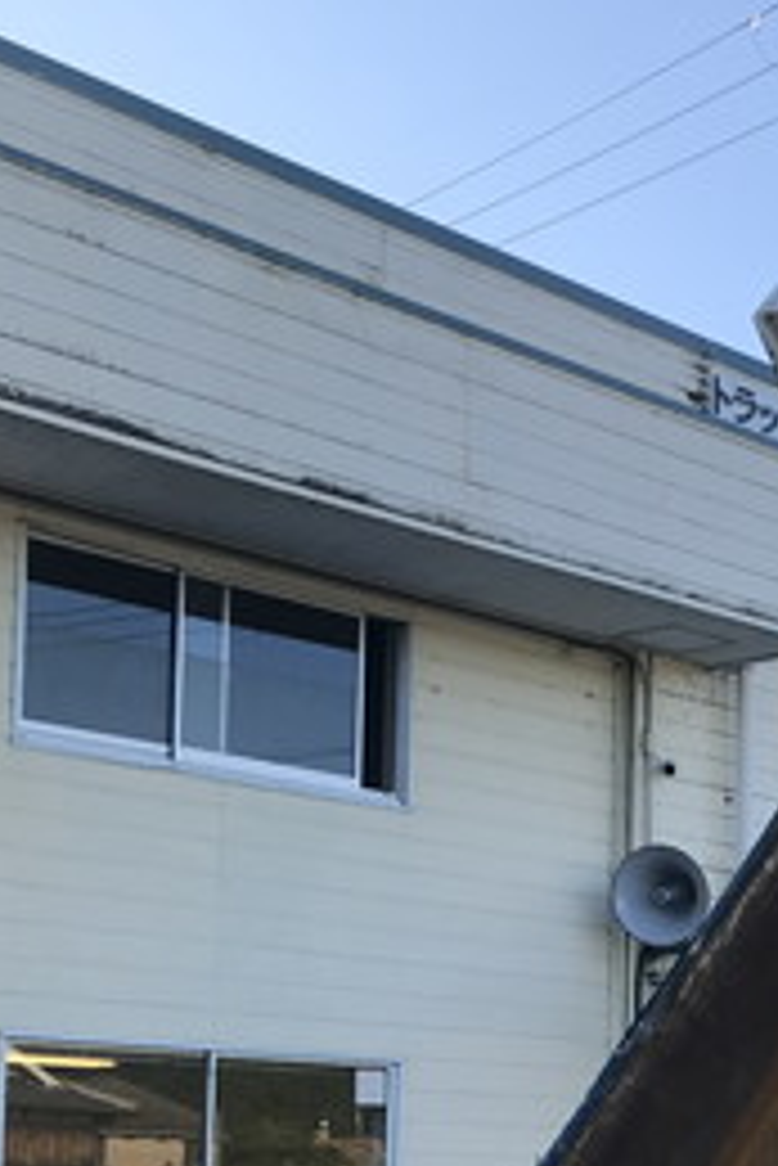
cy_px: 1058
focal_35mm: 72
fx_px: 2331
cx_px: 1178
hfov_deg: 17.1
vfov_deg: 27.0
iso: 20
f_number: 1.8
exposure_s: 1/855
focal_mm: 3.99
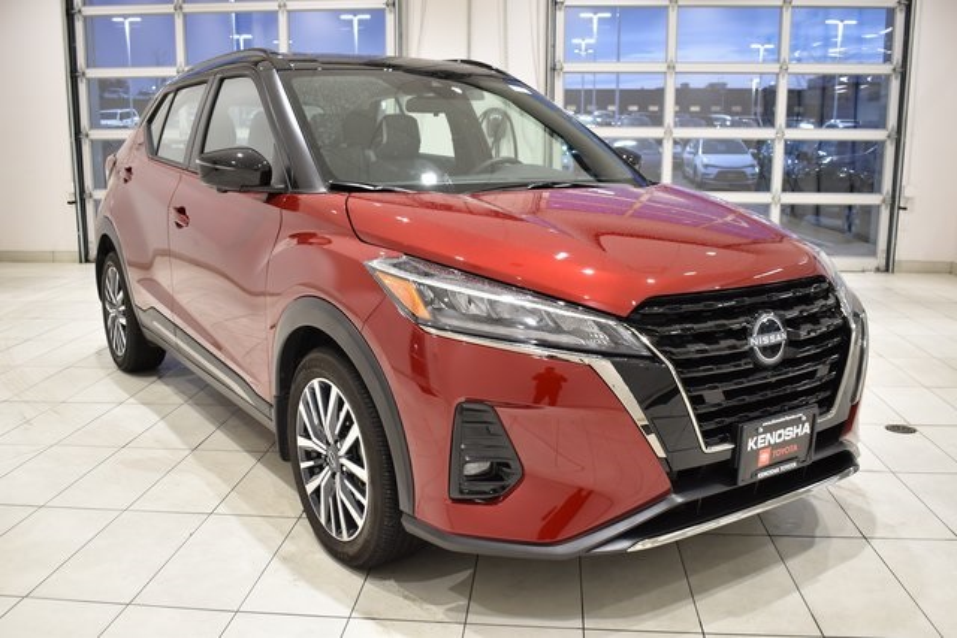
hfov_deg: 57.2
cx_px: 478
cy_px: 319
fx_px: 877
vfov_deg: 40.0
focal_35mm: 33
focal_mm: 22
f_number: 3.8
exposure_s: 1/40
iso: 560
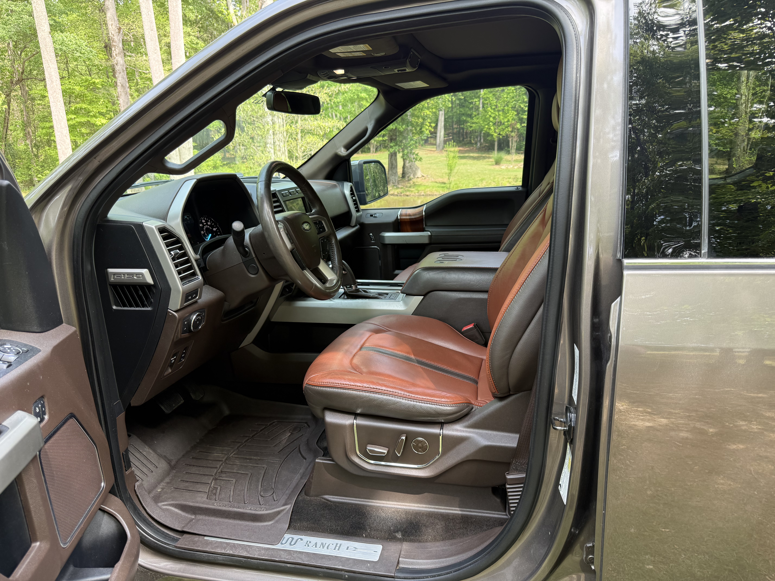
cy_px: 290
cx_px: 388
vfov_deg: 56.8
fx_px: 537
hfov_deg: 71.6
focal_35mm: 24
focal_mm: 6.76
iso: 100
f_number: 1.78
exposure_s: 1/121
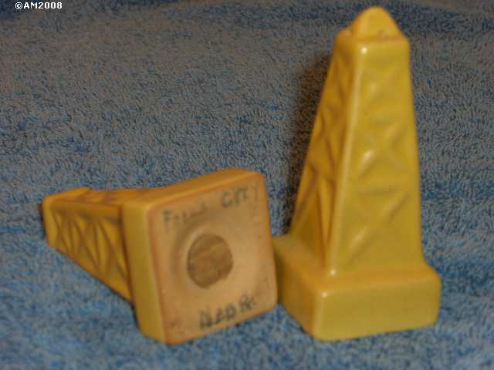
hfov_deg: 21.1
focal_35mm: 93
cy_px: 185
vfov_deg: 15.9
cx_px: 247
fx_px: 1327
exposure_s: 1/30
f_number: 4.8
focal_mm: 19.4
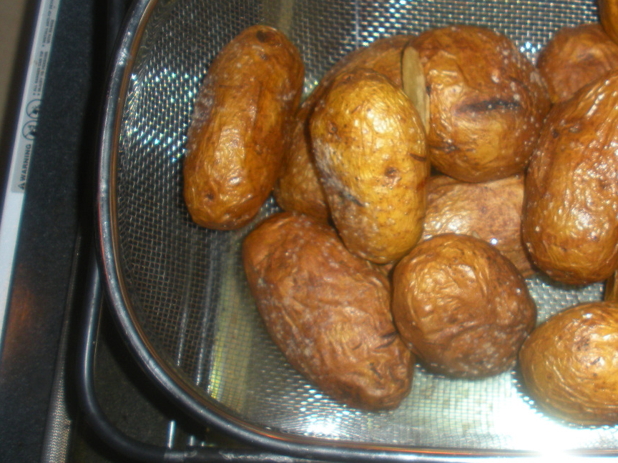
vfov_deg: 24.4
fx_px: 1071
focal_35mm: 60
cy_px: 194
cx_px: 511
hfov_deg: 31.2
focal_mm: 6.3
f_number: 3.5
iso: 64
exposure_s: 1/60
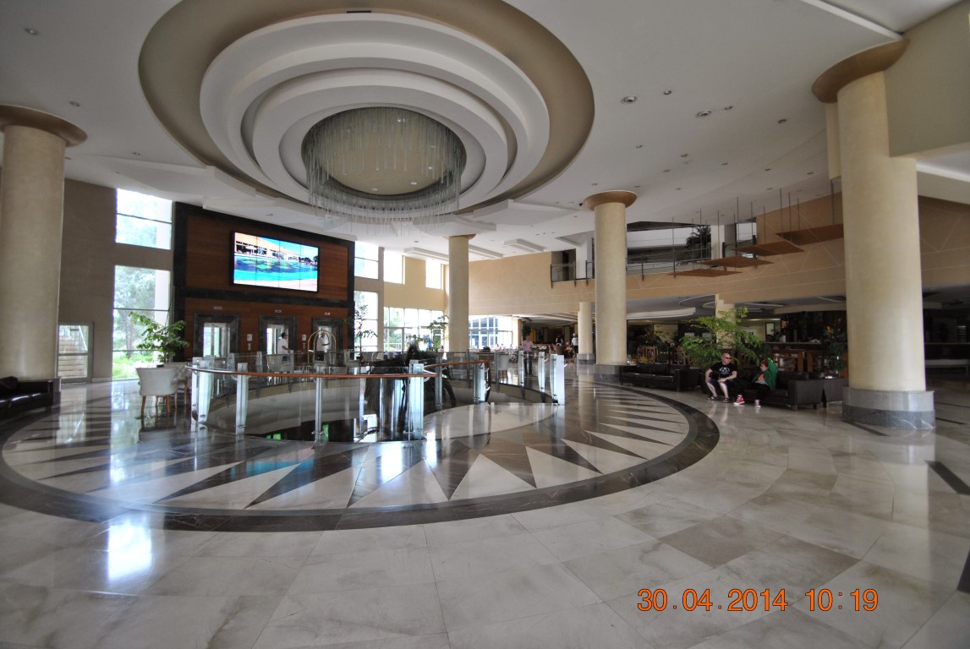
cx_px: 485
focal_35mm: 15
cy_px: 324
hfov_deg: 100.3
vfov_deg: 77.5
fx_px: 405
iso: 200
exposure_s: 1/40
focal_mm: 10
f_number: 3.5
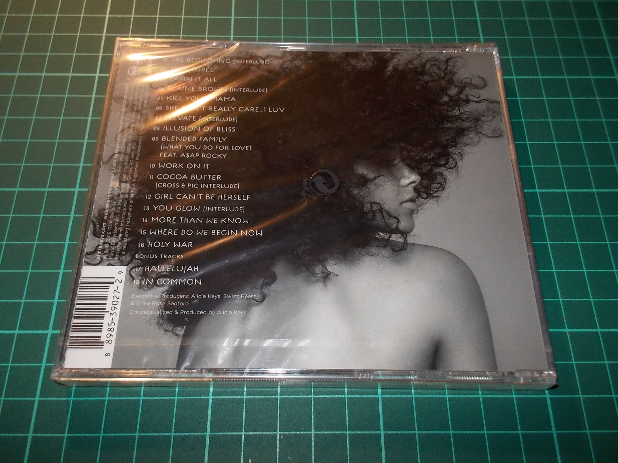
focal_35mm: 29
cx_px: 309
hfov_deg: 61.7
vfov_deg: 48.2
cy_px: 232
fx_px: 518
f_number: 3.3
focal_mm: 4.1
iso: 200
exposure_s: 1/30
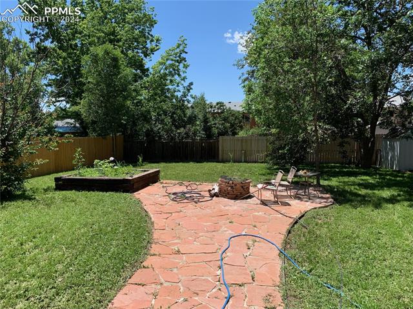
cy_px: 154
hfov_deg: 67.3
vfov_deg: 53.0
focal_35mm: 26
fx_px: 310
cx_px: 206
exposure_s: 1/1490
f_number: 1.8
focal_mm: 4.25
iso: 25
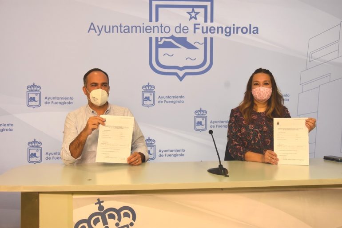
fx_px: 428
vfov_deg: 29.9
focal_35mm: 45
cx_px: 171
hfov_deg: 43.6
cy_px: 114
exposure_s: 1/200
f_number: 7.1
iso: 800
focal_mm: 30
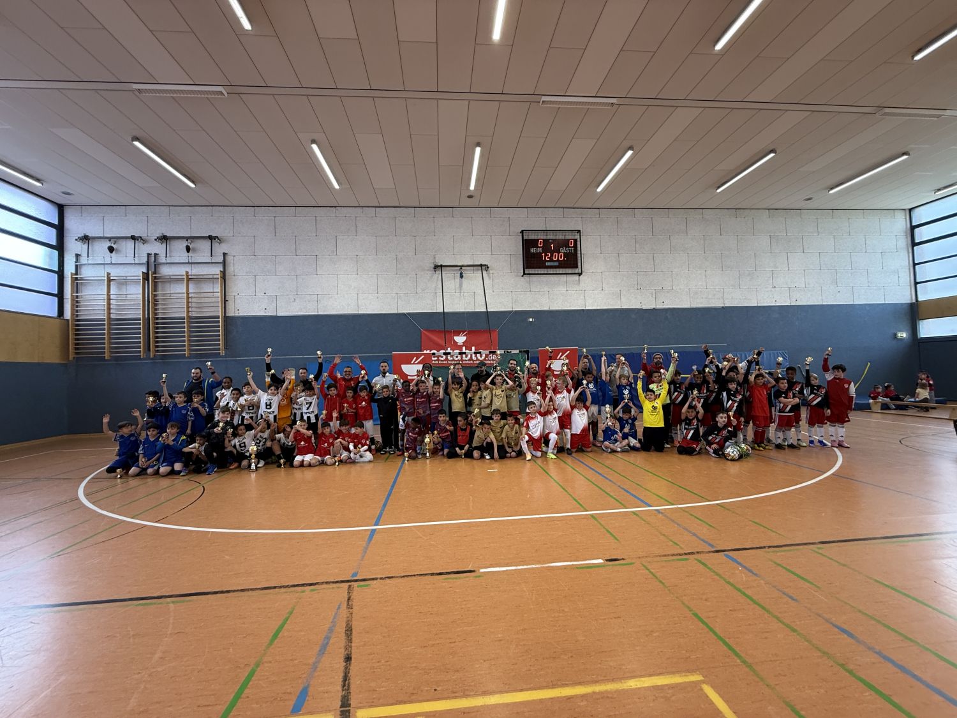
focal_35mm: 14
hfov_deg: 102.1
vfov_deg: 85.7
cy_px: 359
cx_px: 478
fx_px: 387
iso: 125
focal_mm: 2.22
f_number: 2.2
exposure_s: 1/99
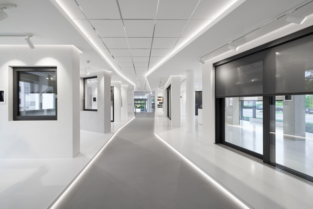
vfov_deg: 85.4
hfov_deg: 108.3
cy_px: 104
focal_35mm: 13
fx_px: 113
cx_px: 156
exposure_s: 1/10
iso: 100
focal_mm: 13
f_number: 10
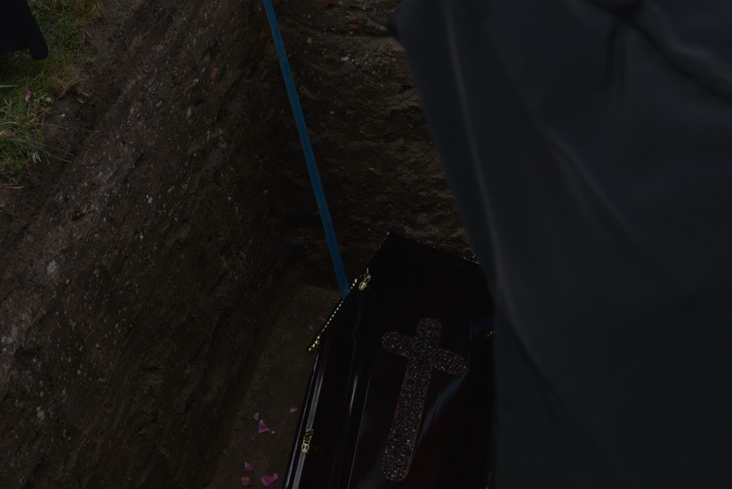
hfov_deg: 32.8
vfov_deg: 22.0
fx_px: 1240
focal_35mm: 61
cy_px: 98
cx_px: 298
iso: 100
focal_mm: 35
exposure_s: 1/2000
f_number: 2.8
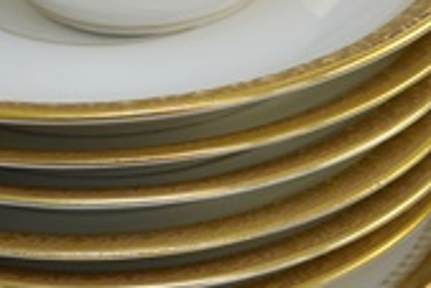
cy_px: -13
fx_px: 1534
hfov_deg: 15.9
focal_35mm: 128
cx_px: 128
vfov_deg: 10.6
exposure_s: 1/160
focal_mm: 24
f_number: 6.3
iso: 200
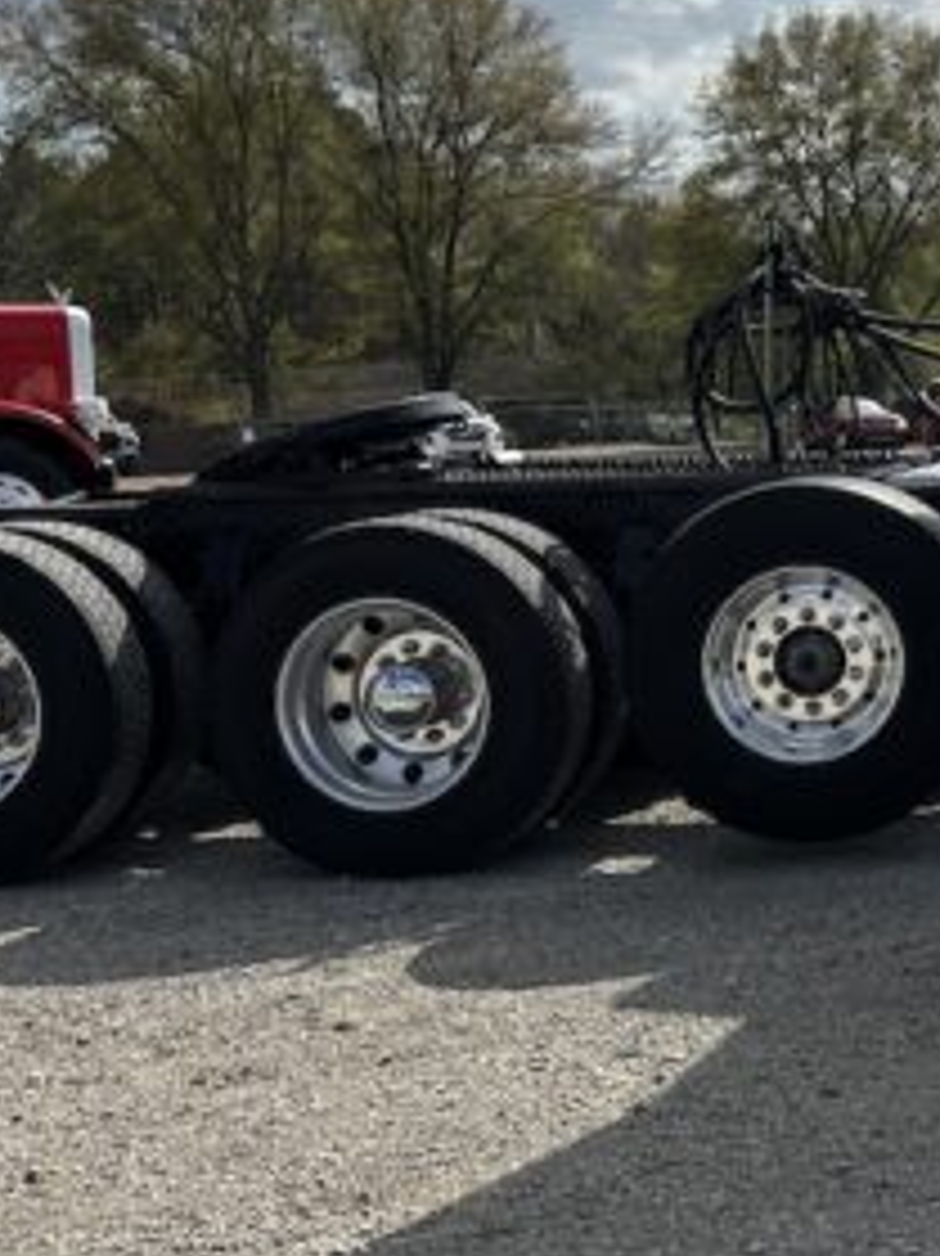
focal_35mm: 66
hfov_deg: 19.4
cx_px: 1408
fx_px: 2391
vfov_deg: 29.2
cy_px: 437
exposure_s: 1/8929
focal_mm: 6.86
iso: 80
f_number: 1.78
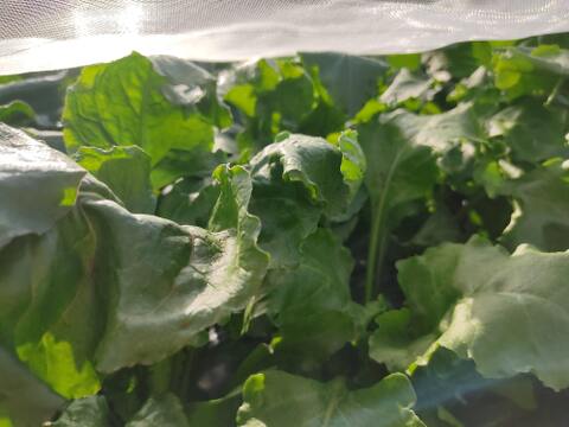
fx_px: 427
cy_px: 214
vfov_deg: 53.1
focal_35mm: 26
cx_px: 284
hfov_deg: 67.3
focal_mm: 4.74
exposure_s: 1/1610
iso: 100
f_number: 1.79
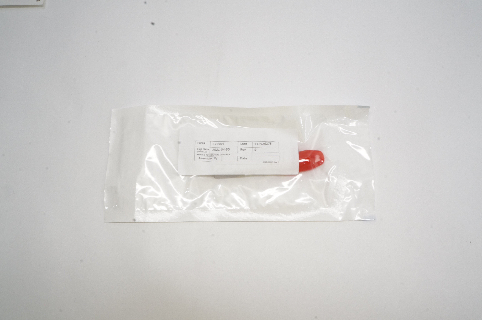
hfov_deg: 57.3
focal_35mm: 33
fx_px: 441
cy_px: 160
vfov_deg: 39.9
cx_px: 241
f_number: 25
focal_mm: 22
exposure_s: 1/10
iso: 800
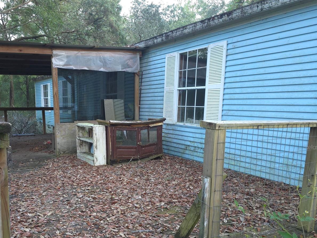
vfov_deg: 45.1
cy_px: 147
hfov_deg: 57.5
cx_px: 115
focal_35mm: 31
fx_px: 284
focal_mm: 6.3
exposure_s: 1/60
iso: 320
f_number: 1.7
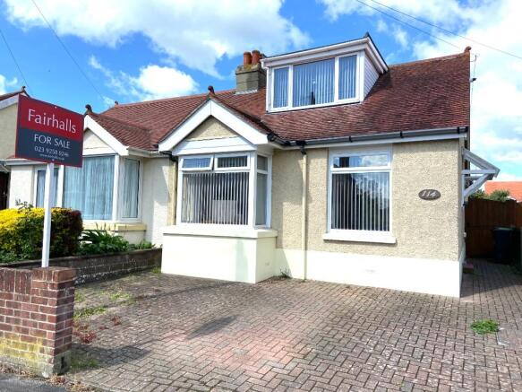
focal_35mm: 26
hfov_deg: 67.3
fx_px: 392
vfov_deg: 53.0
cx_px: 261
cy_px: 196
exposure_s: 1/2755
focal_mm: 4.25
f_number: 1.8
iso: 32
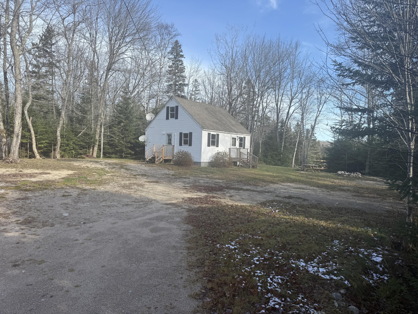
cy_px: 157
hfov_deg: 71.6
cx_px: 209
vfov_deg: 56.8
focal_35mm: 24
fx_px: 290
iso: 80
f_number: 1.78
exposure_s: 1/1653
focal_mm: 6.76
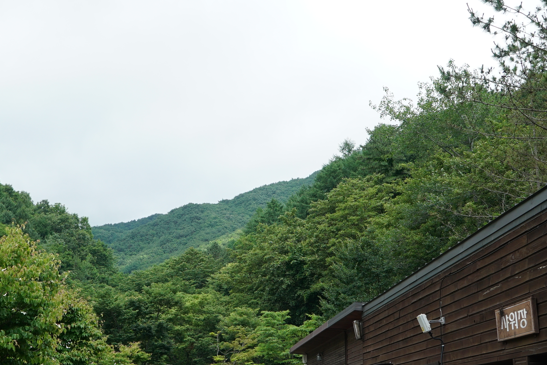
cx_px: 171
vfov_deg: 23.3
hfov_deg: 34.1
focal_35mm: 58
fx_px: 882
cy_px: 251
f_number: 9
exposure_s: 1/400
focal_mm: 32
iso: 400
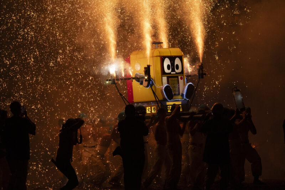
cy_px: 95
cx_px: 142
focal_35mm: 165
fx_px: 1306
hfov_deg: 12.5
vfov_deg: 8.3
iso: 2500
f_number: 3.5
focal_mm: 110
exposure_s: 1/1000
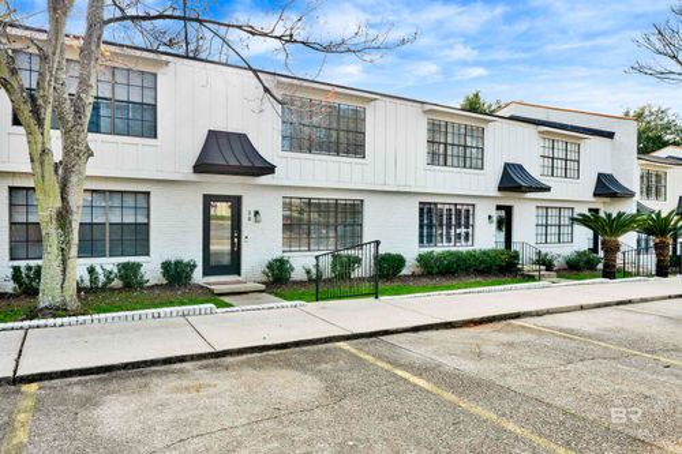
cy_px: 227
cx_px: 341
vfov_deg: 53.1
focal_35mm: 24
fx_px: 454
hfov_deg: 73.8
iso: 500
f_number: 11
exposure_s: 1/320
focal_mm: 24
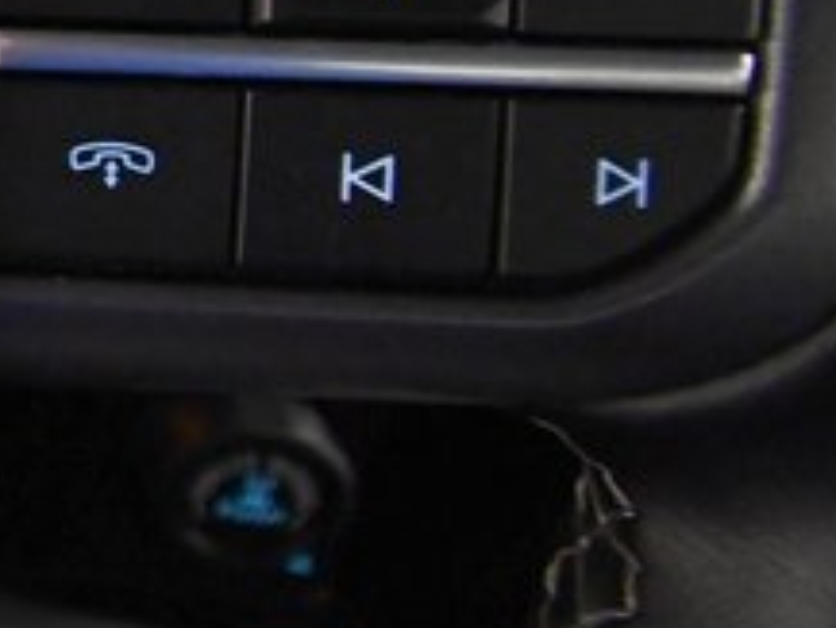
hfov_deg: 15.8
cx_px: -1110
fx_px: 1643
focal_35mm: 68
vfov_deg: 20.4
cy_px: -94
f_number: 4.5
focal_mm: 10
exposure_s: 1/125
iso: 3200
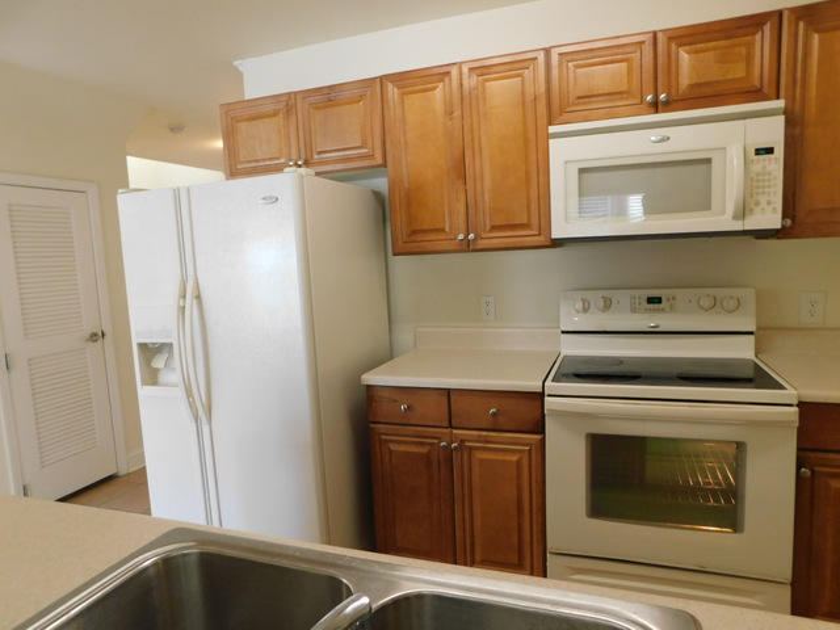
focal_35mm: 23
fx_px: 558
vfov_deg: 58.9
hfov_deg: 73.9
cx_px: 420
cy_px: 315
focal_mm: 4
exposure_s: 1/30
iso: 280
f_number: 3
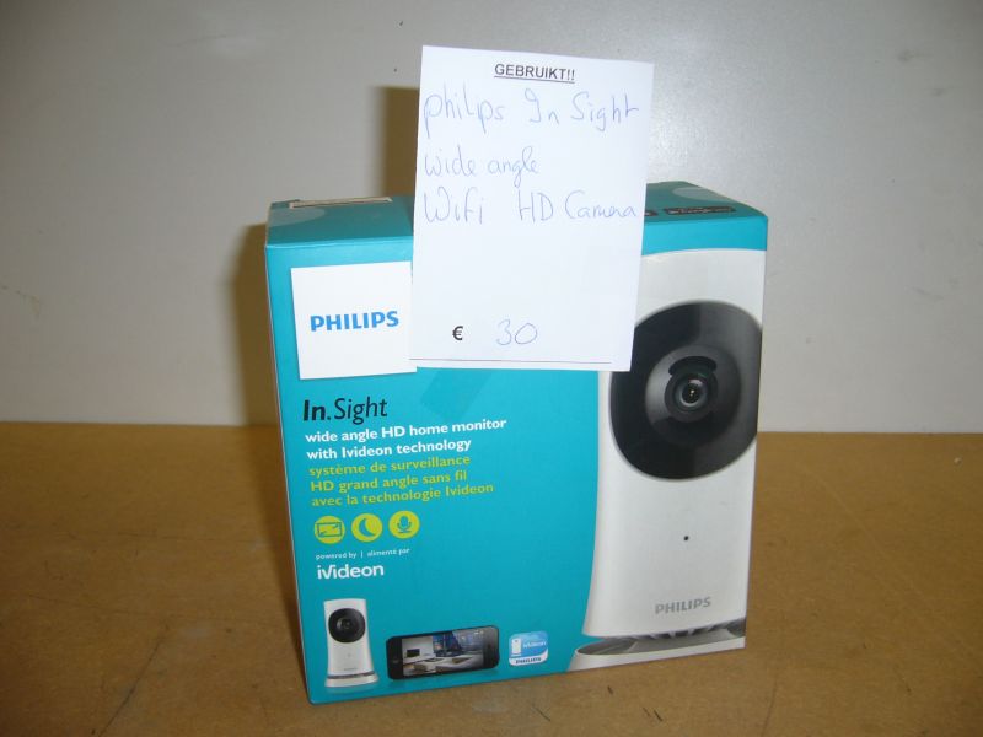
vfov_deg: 40.7
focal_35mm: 35
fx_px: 994
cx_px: 492
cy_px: 368
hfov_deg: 52.6
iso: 80
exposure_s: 1/30
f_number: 2.8
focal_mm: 5.8
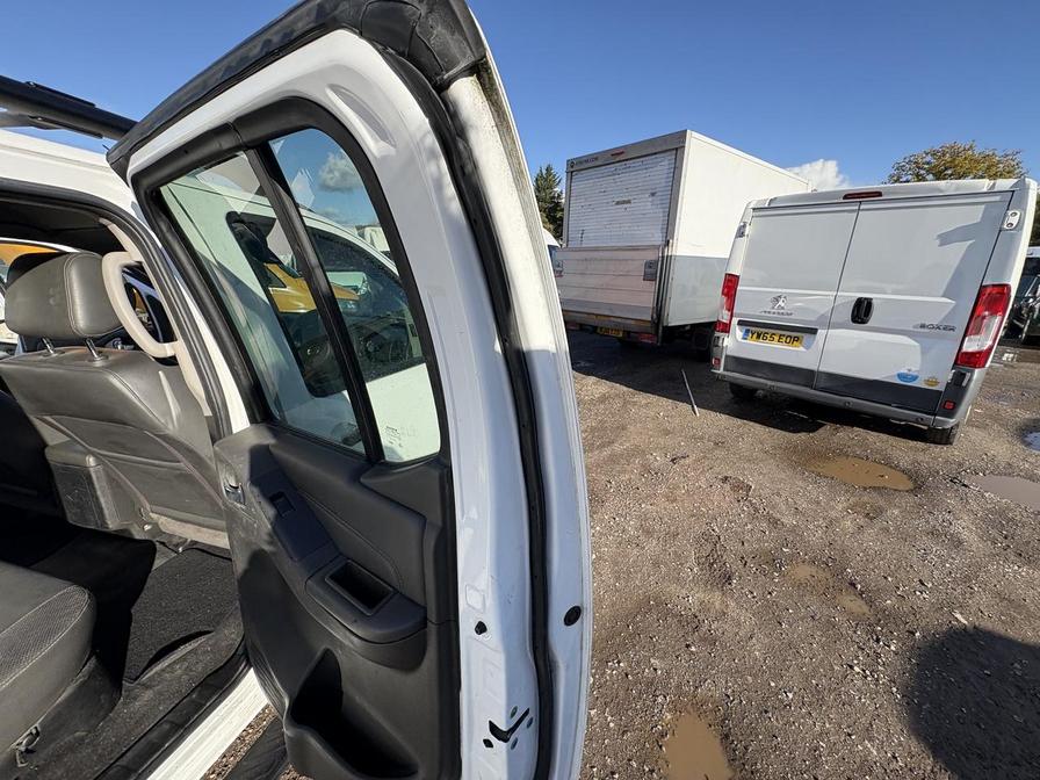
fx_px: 421
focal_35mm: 14
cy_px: 390
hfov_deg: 102.1
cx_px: 520
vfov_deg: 85.7
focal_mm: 2.22
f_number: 2.2
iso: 40
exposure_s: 1/741
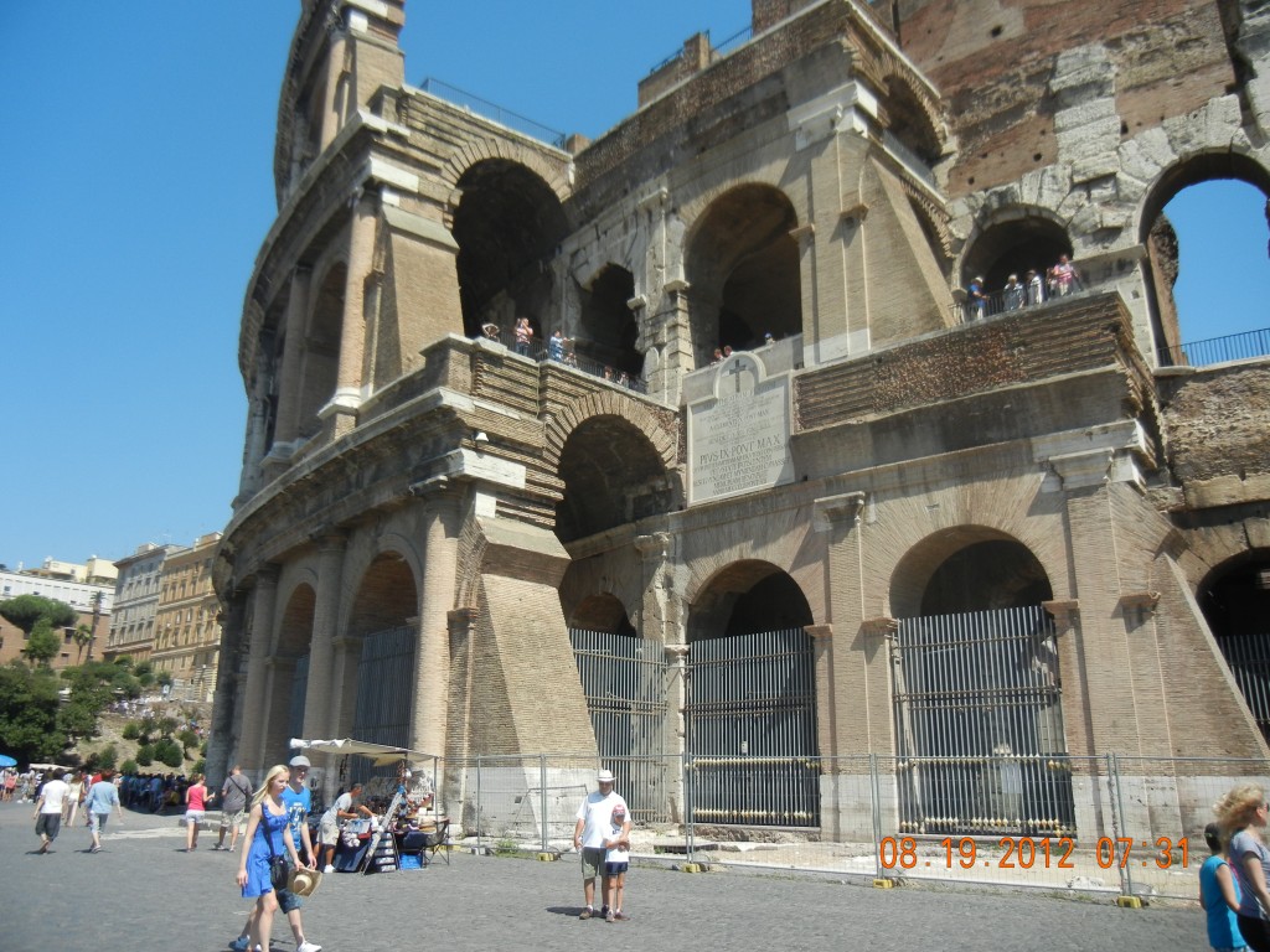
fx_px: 1101
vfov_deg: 46.8
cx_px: 635
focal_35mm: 30
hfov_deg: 60.0
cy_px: 476
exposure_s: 1/326
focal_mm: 5.4
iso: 160
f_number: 7
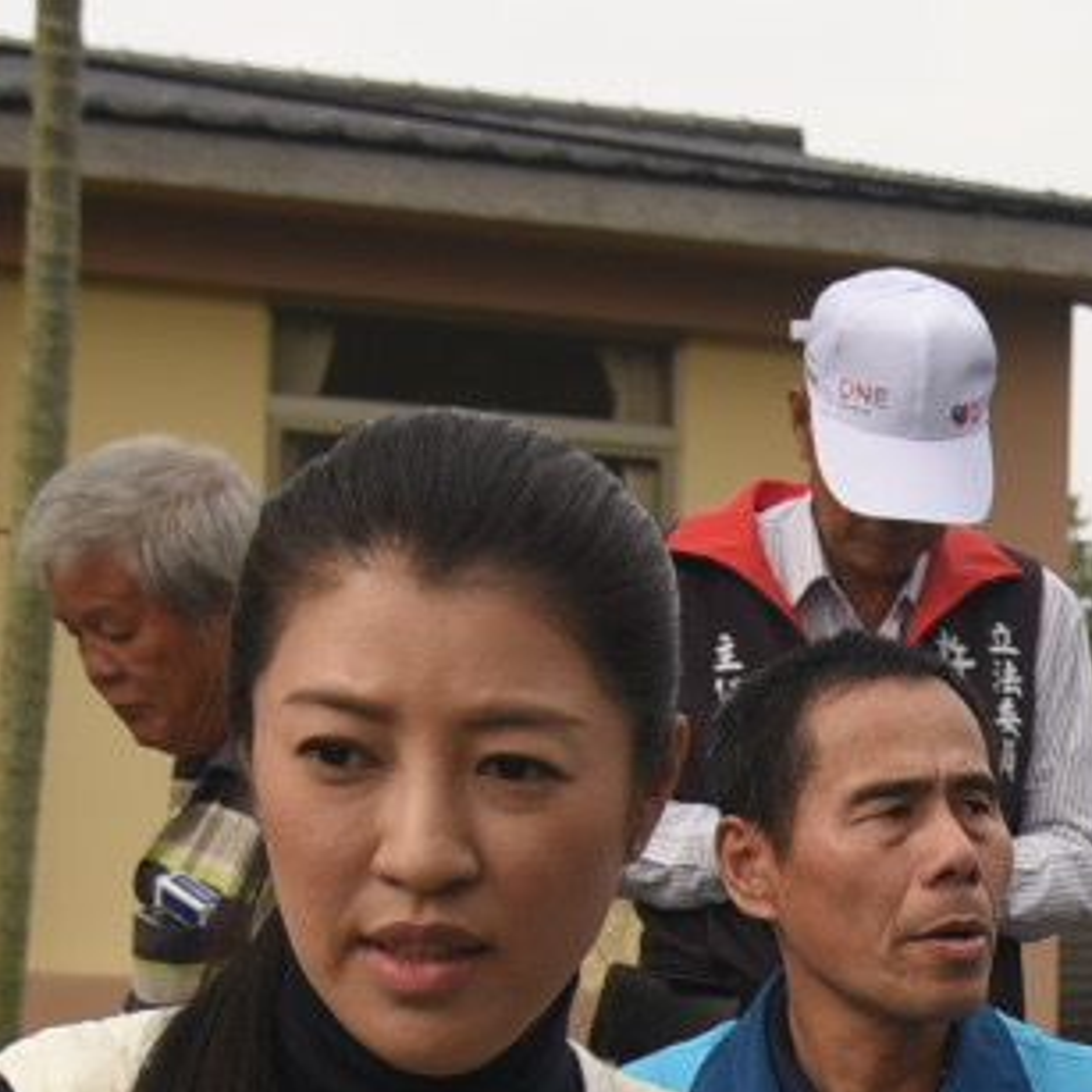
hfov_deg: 11.8
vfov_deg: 12.2
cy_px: 1373
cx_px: 1796
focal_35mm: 139
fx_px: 4961
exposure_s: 1/1000
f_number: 5.6
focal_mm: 31
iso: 400
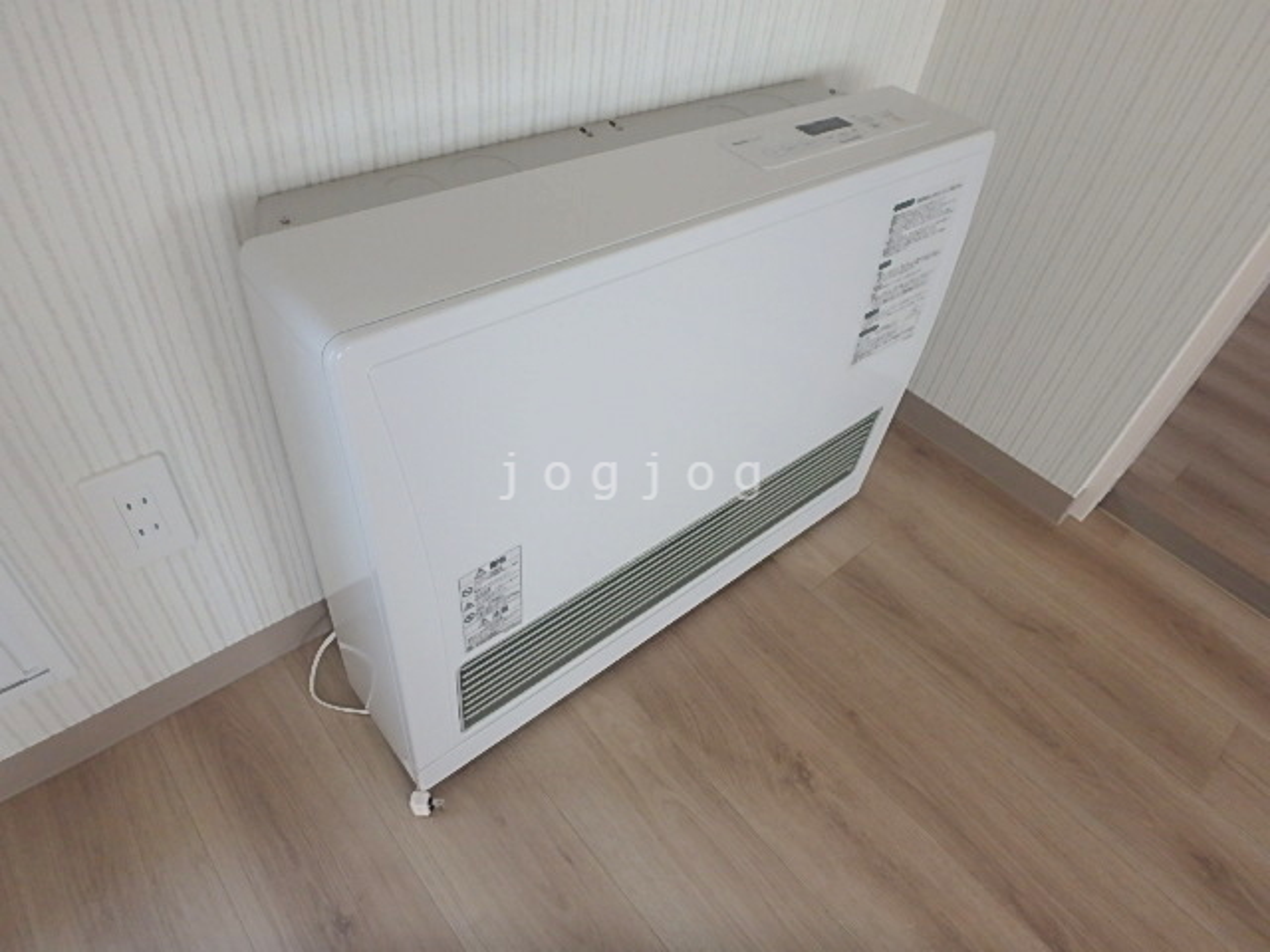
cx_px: 635
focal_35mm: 21
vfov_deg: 63.4
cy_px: 476
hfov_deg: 79.0
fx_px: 770
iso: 160
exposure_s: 1/60
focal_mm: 3.7
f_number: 3.5
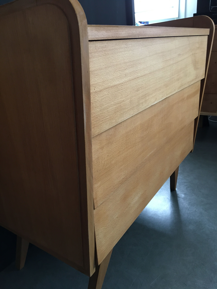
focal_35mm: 29
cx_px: 108
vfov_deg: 61.7
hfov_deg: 48.2
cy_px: 144
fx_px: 242
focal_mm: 4.15
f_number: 2.2
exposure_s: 1/33
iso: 160
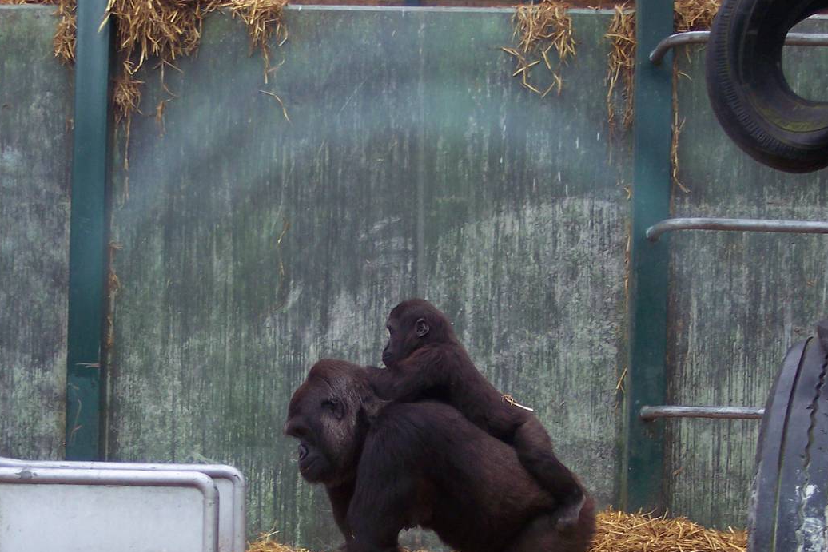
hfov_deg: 32.8
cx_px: 347
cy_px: 459
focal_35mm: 61
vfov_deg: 21.9
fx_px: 1403
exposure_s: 1/180
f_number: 2.8
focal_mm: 8
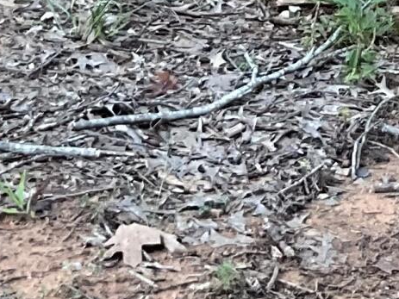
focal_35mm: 188
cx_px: 785
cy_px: -553
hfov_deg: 9.8
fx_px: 2166
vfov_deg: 7.1
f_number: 1.8
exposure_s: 1/120
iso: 20
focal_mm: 3
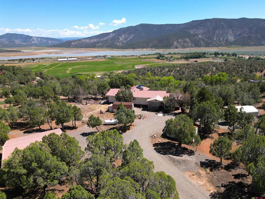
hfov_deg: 71.6
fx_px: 184
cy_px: 100
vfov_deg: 56.8
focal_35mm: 24
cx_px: 132
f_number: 1.7
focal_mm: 6.72
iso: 100
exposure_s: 1/80
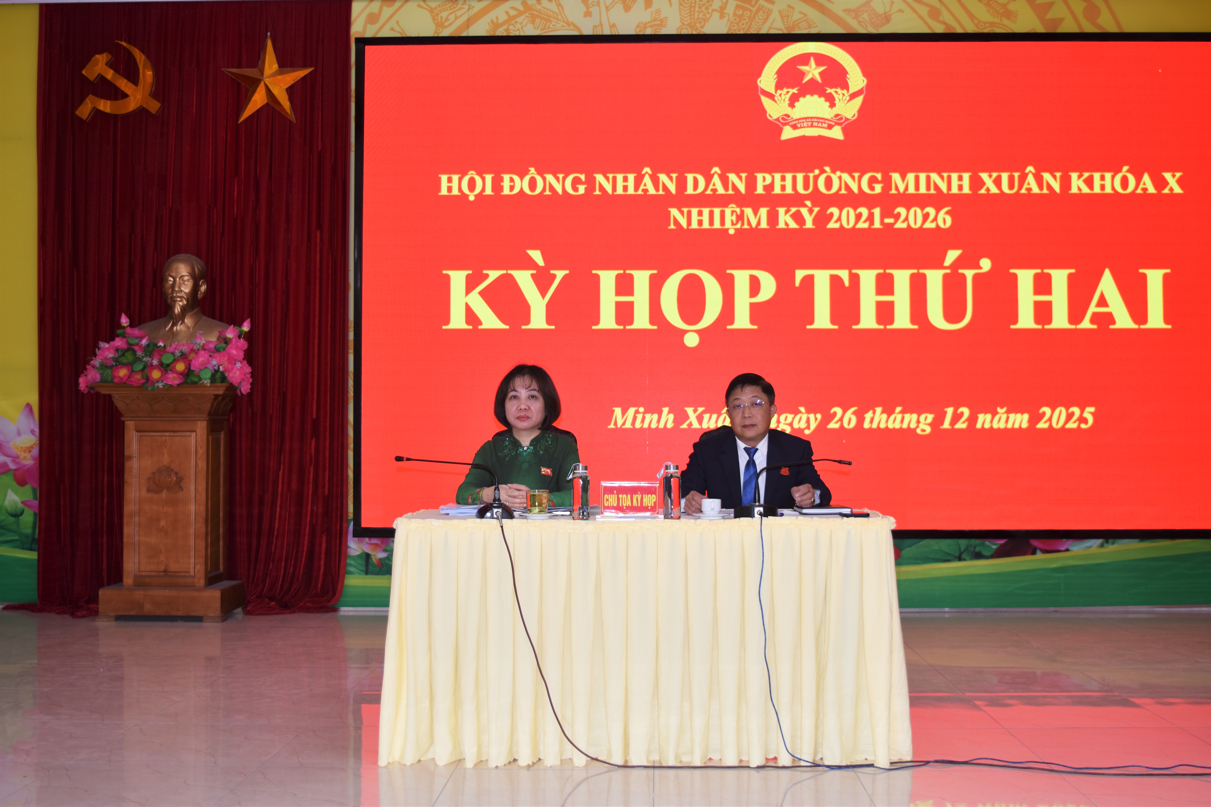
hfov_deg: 46.4
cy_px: 404
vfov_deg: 31.9
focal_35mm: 42
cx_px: 606
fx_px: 1413
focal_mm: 28
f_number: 4.2
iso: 100
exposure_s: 1/60
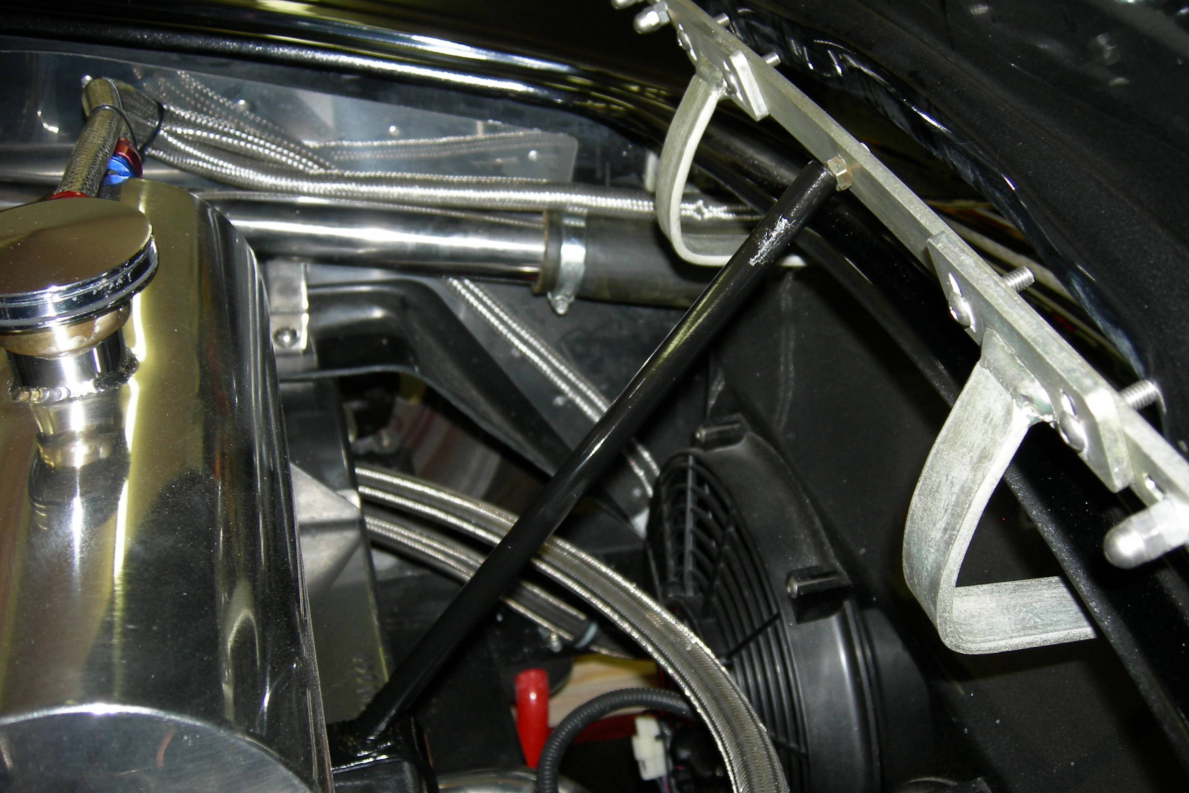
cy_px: 425
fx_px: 1255
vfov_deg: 35.0
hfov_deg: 50.7
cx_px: 600
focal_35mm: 38
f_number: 2.7
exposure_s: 1/60.1
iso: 64
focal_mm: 7.5
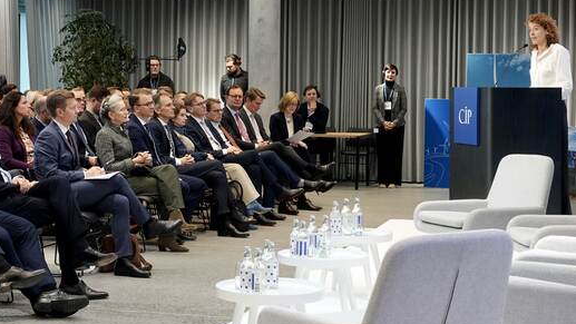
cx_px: 207
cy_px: 140
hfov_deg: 25.2
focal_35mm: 84
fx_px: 1283
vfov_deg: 14.4
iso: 200
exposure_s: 1/50
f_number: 3.2
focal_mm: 18.21
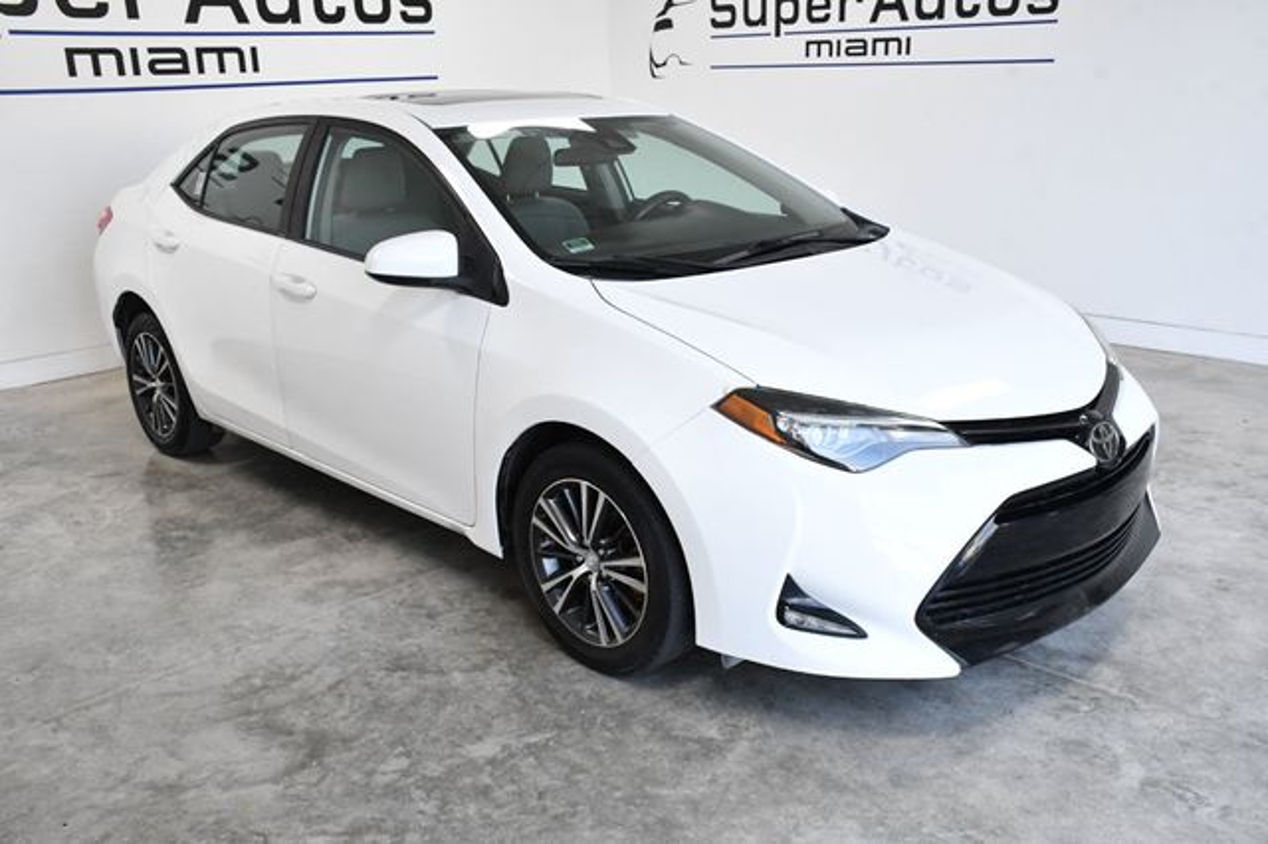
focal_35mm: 33
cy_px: 422
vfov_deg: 39.9
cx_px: 634
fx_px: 1162
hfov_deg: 57.2
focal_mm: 22
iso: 2500
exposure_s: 1/400
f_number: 10
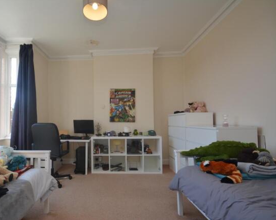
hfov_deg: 88.7
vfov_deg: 76.9
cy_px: 110
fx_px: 139
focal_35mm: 17
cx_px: 112
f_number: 5
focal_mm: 10
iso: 200
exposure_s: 1/100
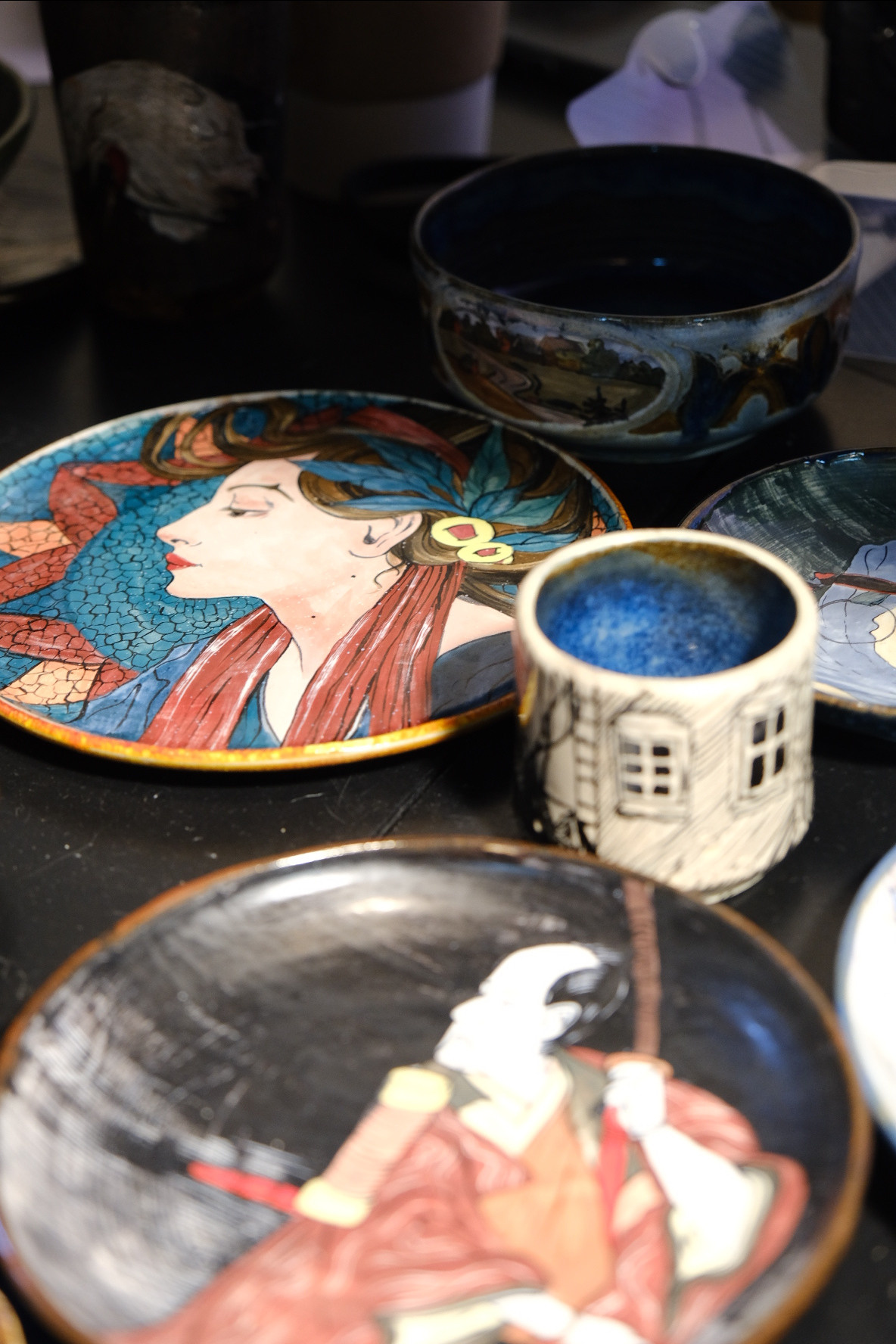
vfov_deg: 32.4
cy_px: 672
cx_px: 448
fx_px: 2314
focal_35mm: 62
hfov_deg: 21.9
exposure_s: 1/30
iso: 1250
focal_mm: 41.1
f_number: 4
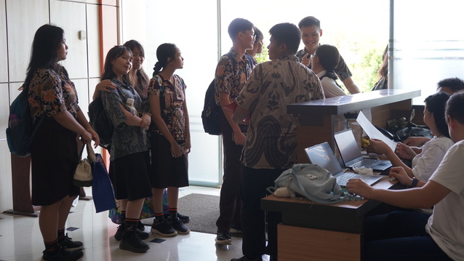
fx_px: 591
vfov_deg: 24.9
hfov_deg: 42.9
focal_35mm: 48
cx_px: 245
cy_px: 101
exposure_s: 1/160
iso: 800
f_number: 4
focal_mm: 39
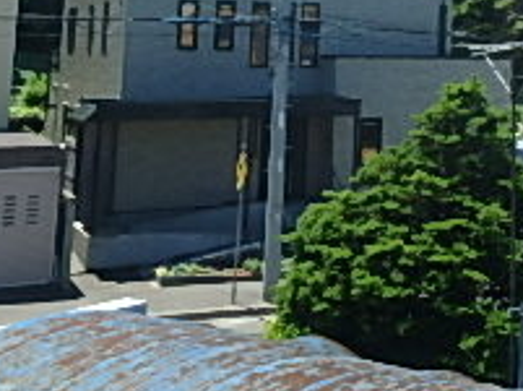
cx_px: 507
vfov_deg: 20.5
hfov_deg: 27.5
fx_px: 1010
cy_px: -78
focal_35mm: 67
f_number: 6
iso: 125
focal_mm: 3.7
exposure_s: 1/320
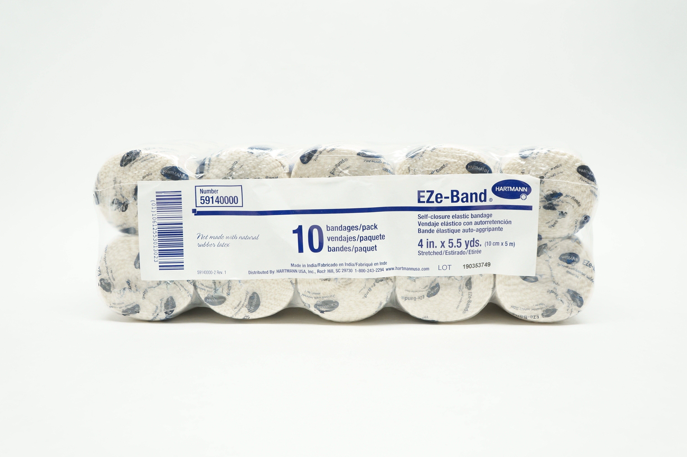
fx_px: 600
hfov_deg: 59.5
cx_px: 344
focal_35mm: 32
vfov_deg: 41.6
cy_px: 228
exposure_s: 1/30
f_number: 7.1
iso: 400
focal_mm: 21
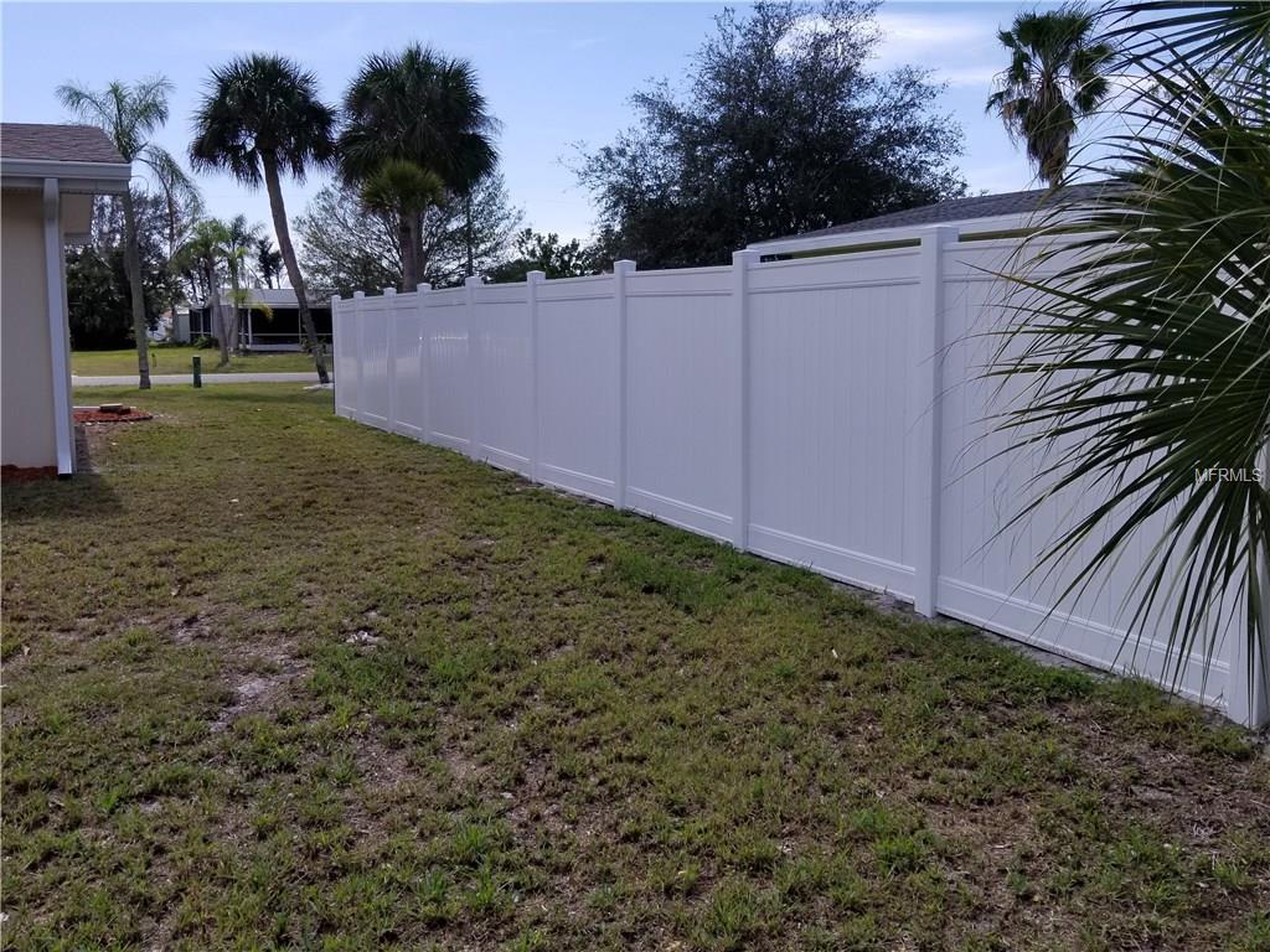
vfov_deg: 53.1
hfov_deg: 67.3
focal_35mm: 26
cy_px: 476
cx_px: 635
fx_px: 954
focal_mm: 4.25
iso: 50
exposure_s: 1/3367
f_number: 1.7
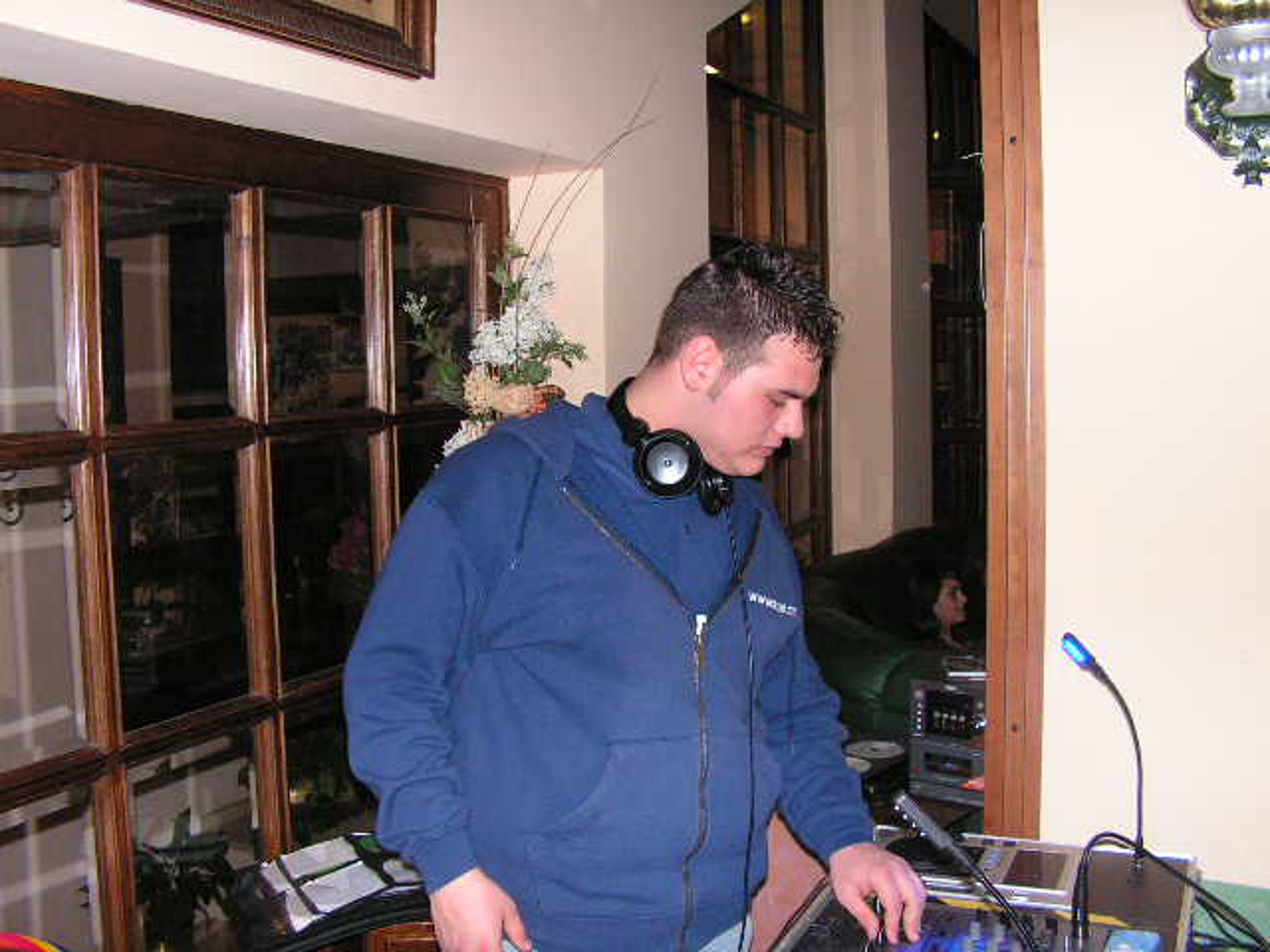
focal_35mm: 36
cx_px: 635
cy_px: 476
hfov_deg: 51.4
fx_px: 1321
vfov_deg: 39.7
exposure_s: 1/40
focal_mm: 6
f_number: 3.2
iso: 200
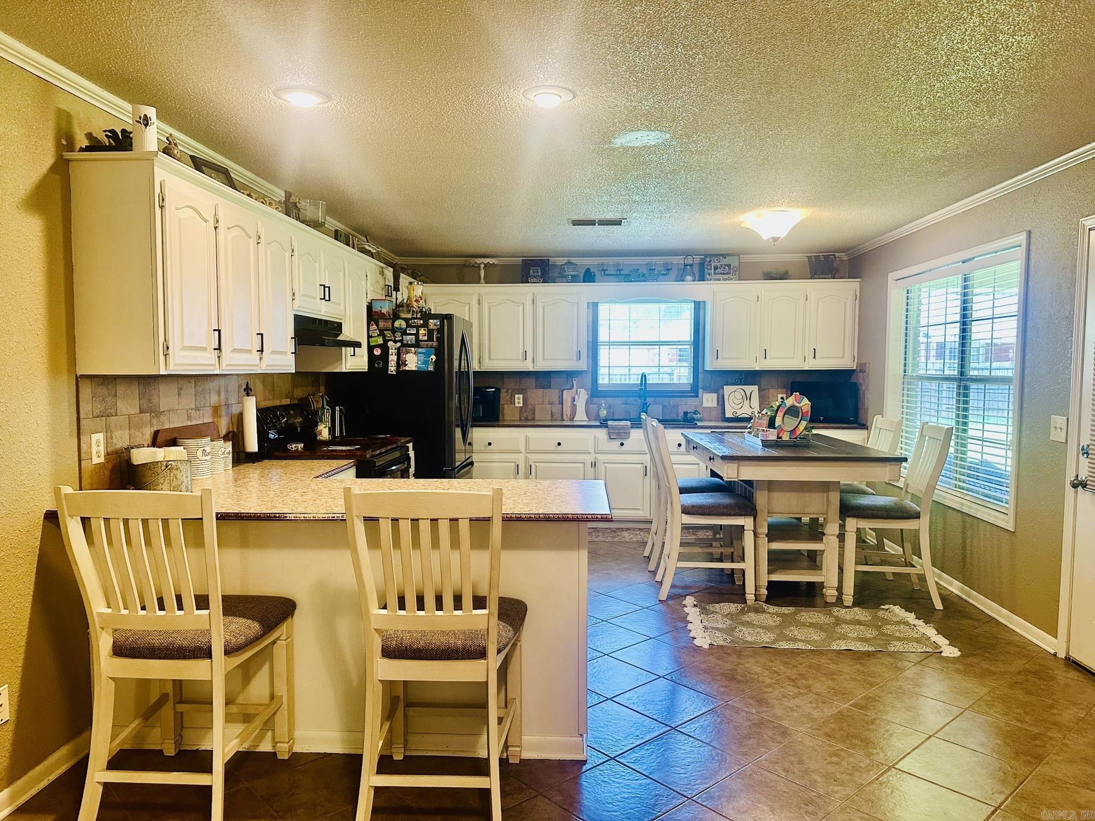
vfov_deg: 56.8
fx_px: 759
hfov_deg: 71.6
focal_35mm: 24
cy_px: 410
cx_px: 548
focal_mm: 6.86
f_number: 1.78
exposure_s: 1/60
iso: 200
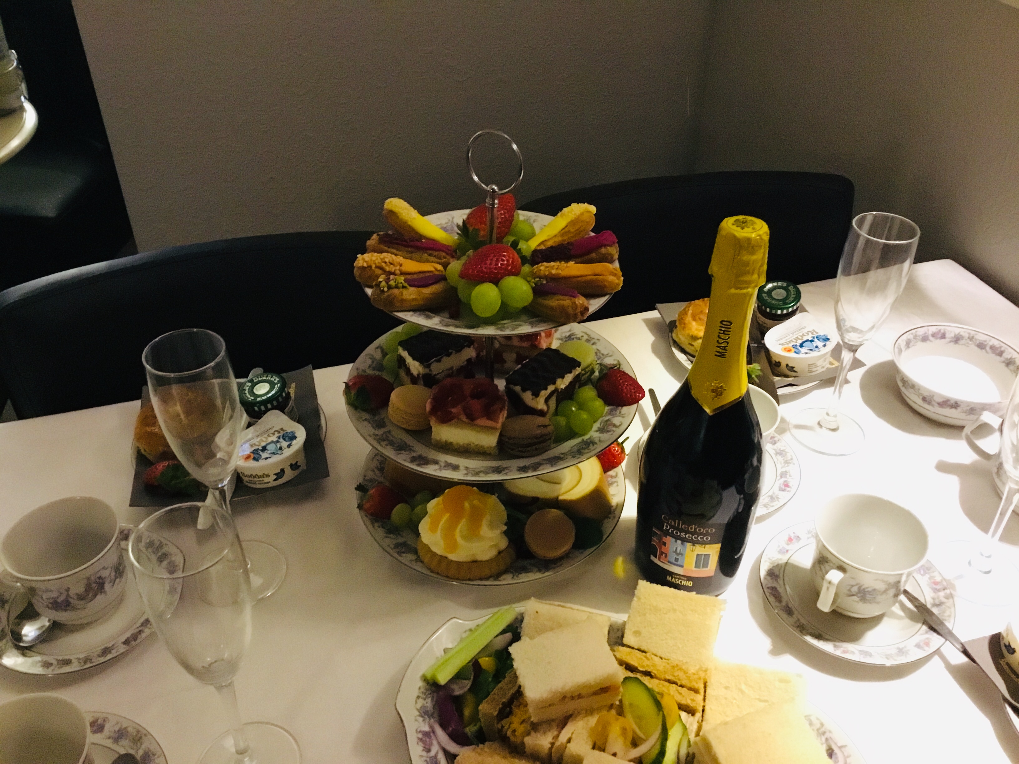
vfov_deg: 45.4
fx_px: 913
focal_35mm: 31
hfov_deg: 58.4
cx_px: 510
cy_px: 382
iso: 320
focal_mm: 3.3
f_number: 2.4
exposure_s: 1/17
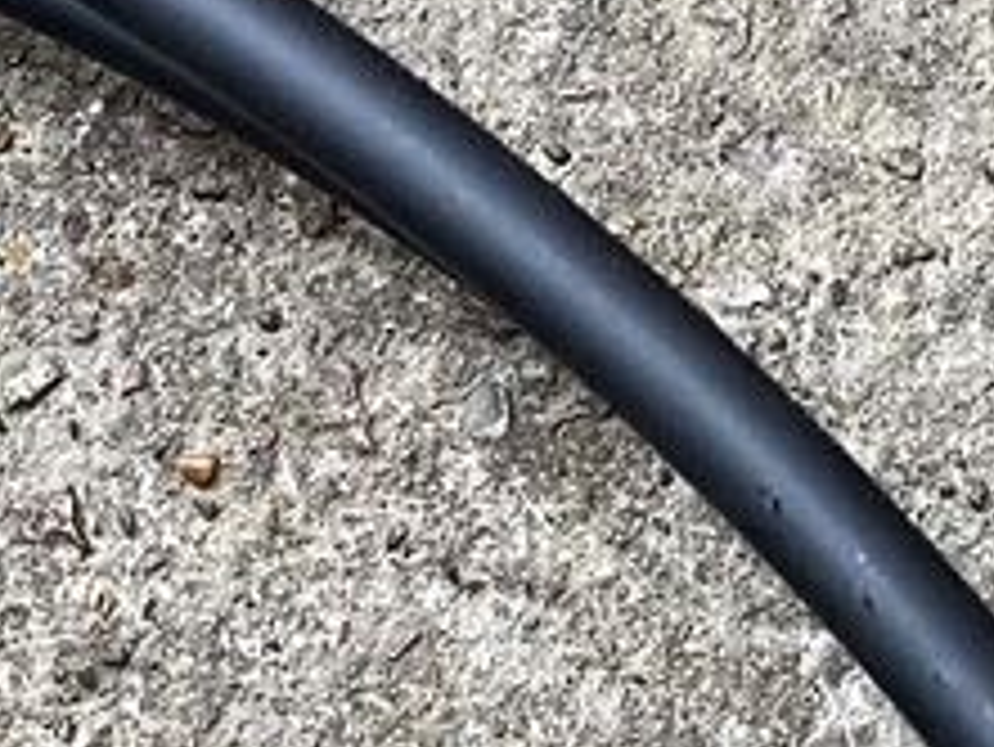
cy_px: 112
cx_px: 931
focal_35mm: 188
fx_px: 5401
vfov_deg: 7.9
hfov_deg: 10.4
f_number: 1.8
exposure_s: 1/62
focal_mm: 4.25
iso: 125
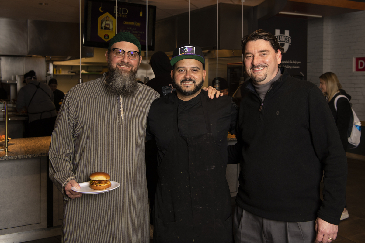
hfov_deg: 55.8
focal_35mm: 34
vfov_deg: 38.9
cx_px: 182
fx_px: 345
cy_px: 122
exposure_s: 1/250
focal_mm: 34
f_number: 4.5
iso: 500
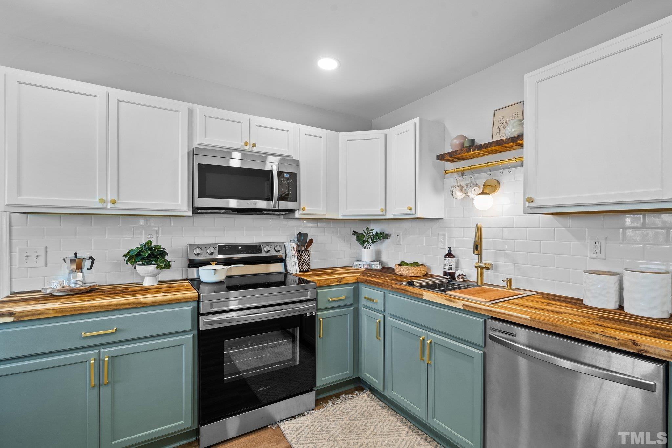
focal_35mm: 16
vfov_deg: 73.7
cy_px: 224
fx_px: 299
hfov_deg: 96.7
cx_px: 336
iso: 400
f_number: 8
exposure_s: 1/1.43
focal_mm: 16
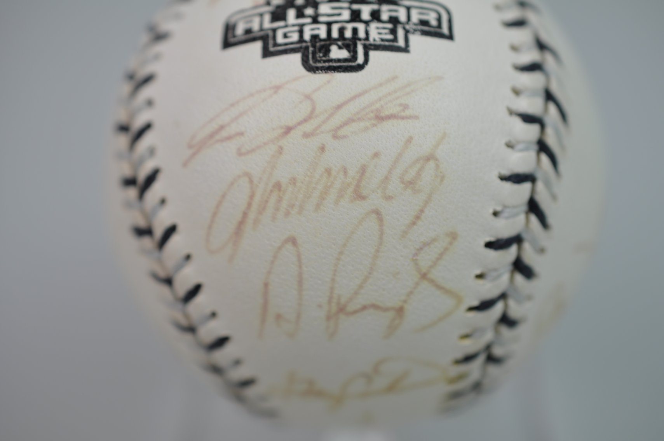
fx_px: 1105
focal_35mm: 60
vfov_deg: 22.6
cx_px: 332
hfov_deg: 33.4
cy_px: 220
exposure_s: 1/80
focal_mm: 40
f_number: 4.5
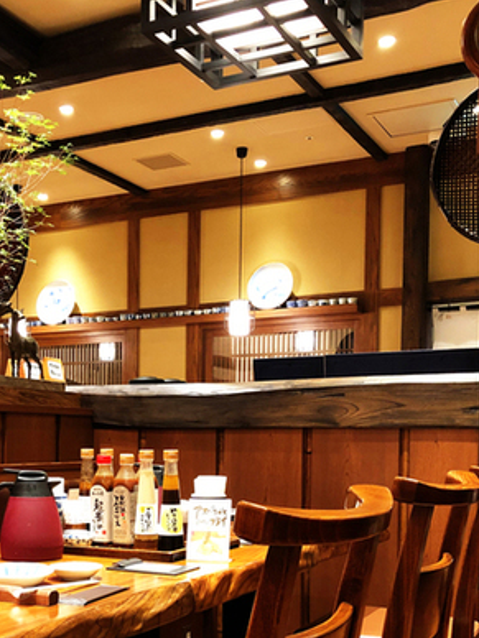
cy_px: 479
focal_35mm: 49
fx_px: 904
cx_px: 128
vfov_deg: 37.9
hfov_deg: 29.3
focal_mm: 4
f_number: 1.8
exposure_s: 1/11
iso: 100
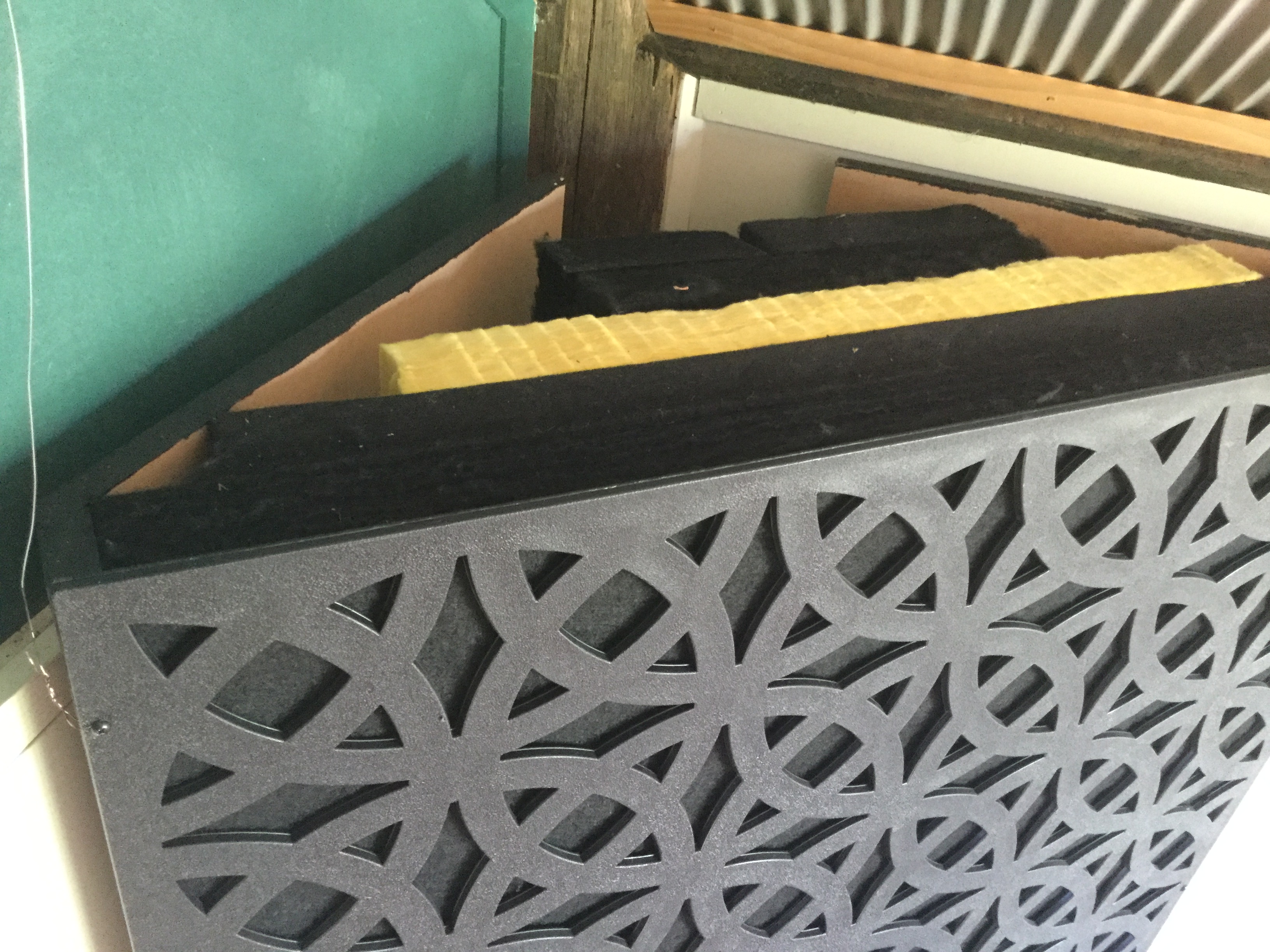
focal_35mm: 31
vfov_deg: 45.4
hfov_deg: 58.4
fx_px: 1137
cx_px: 635
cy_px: 476
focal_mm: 3.3
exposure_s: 1/17
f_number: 2.4
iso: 500
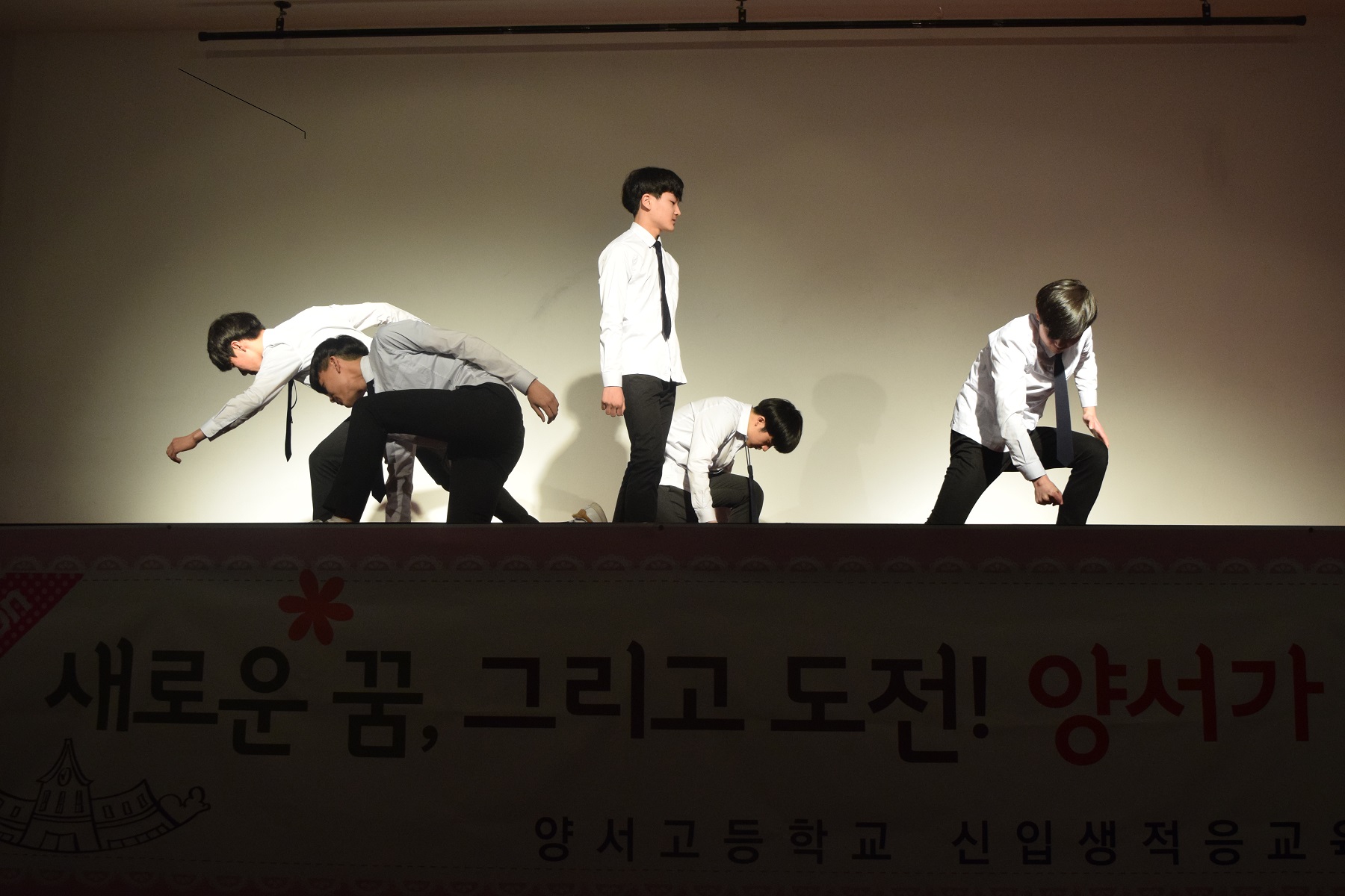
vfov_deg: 34.2
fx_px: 1457
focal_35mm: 39
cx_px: 672
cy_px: 448
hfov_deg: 49.6
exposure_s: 1/200
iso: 1600
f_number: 7.1
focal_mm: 26
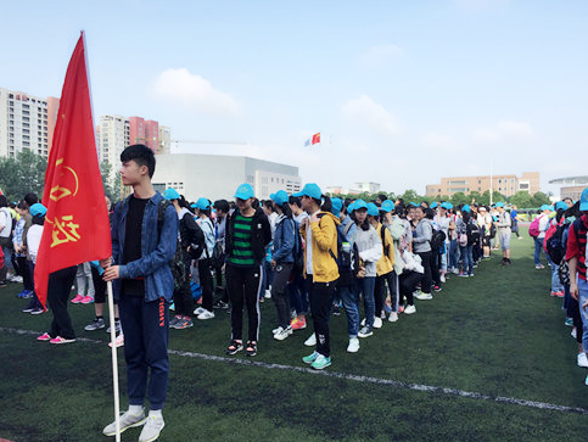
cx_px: 293
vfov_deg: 46.8
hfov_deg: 59.9
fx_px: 510
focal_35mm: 30
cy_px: 226
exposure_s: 1/760
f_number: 2.2
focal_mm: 4.15
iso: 32
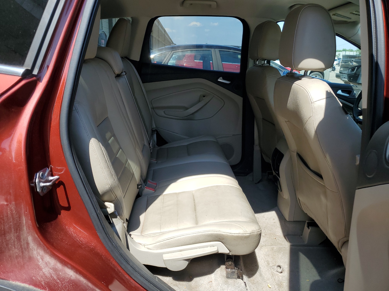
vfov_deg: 53.1
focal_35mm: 26
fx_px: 292
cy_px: 146
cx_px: 194
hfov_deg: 67.3
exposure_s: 1/1250
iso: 50
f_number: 1.5
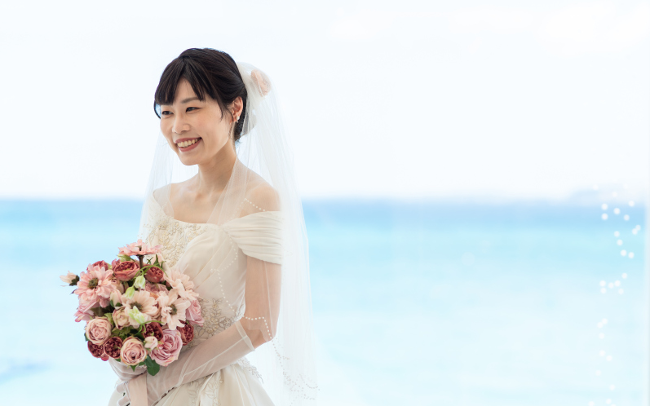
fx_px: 1541
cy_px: 207
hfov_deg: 23.8
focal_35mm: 87
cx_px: 325
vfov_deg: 15.0
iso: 100
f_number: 2.8
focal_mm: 85
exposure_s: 1/400
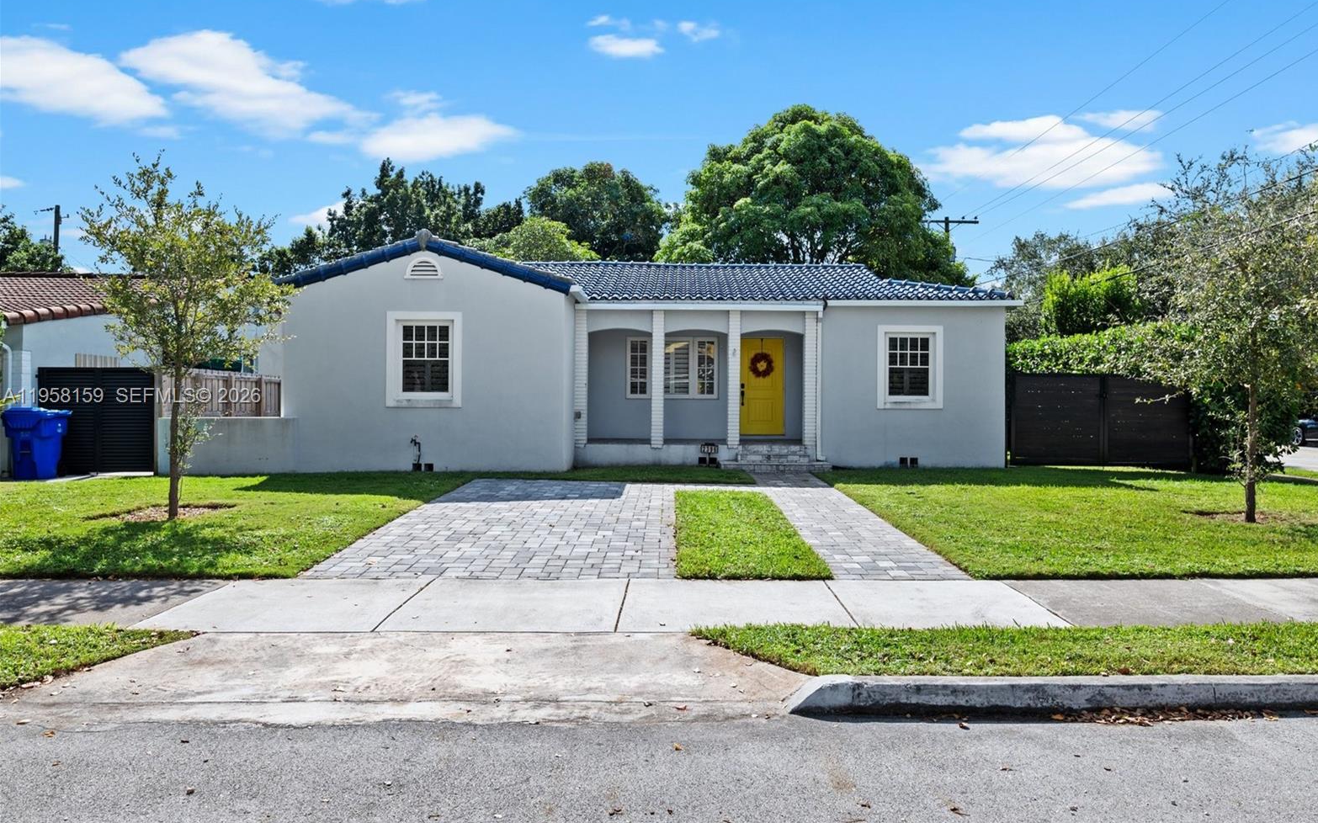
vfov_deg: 49.2
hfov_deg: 72.6
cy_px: 398
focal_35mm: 25
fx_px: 898
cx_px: 672
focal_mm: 24
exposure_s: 1/160
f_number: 7.1
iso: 100
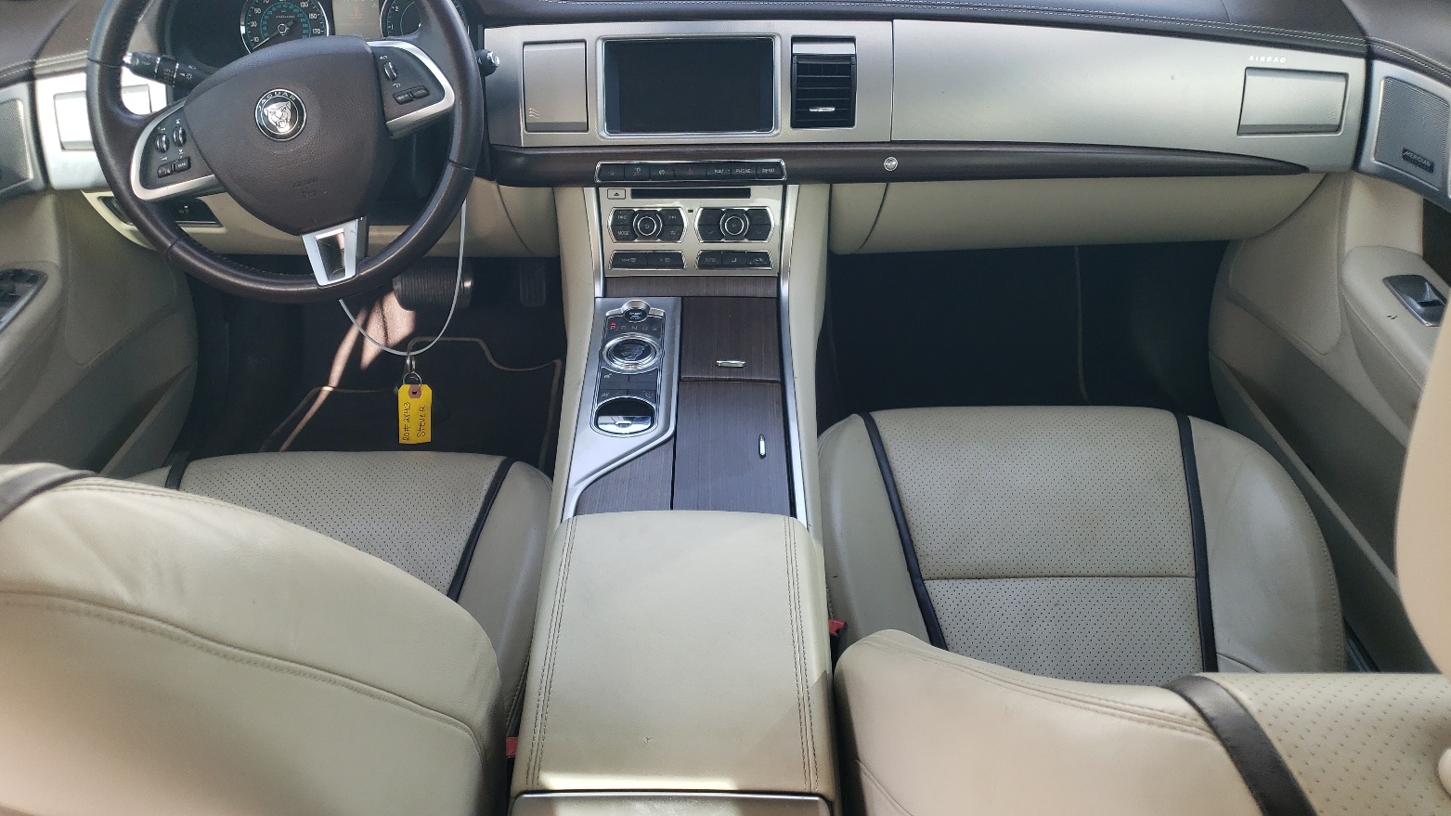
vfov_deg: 40.2
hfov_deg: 66.1
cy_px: 391
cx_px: 712
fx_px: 1116
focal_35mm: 29
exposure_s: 1/213
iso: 50
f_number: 1.5
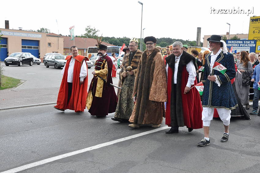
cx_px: 130
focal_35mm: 39
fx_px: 281
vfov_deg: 34.1
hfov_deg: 49.6
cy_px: 86
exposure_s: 1/400
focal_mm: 26
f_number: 10
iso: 1250
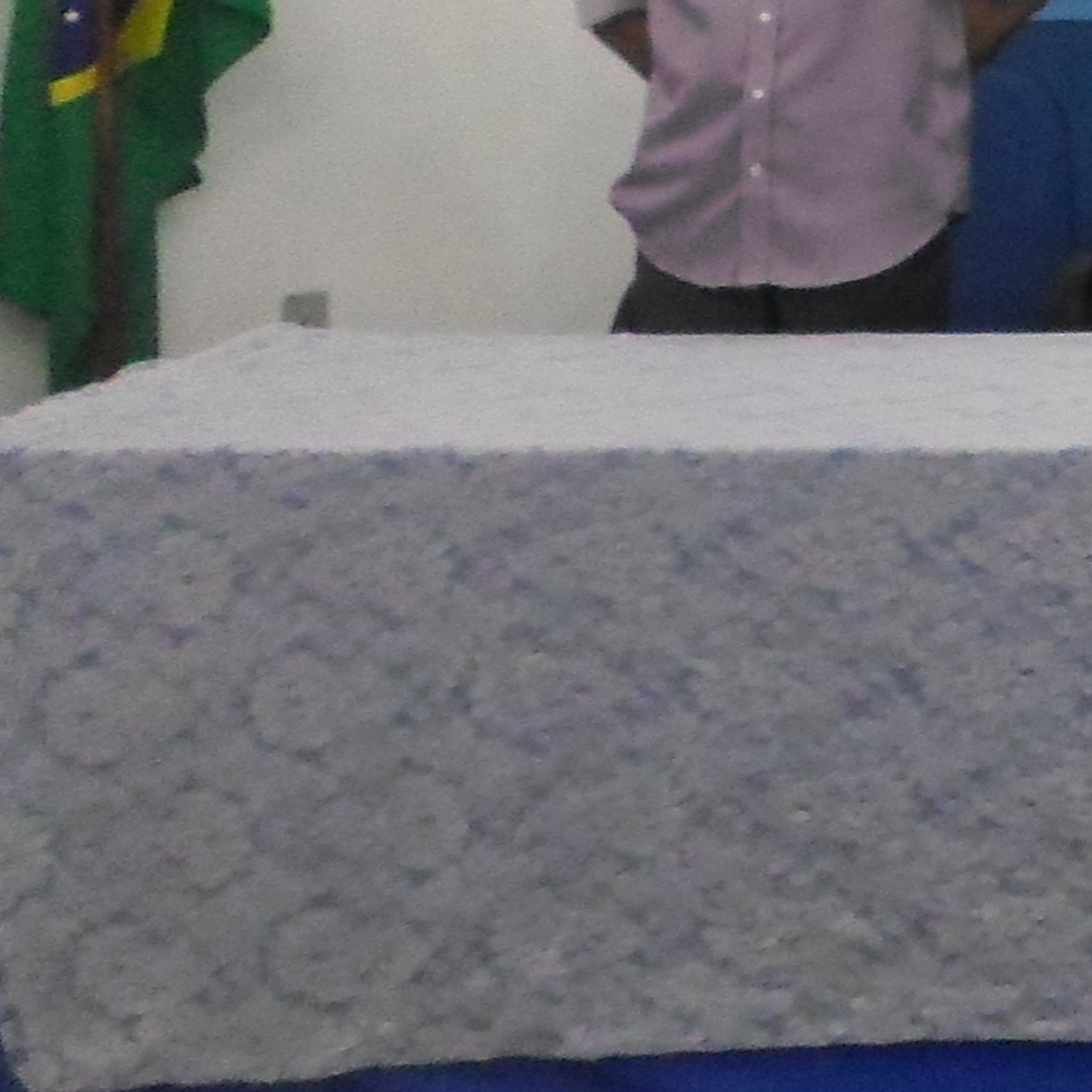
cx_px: 2107
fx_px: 3176
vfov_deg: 18.6
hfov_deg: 15.8
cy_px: -168
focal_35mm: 89
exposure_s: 1/30
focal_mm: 4.5
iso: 240
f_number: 2.5
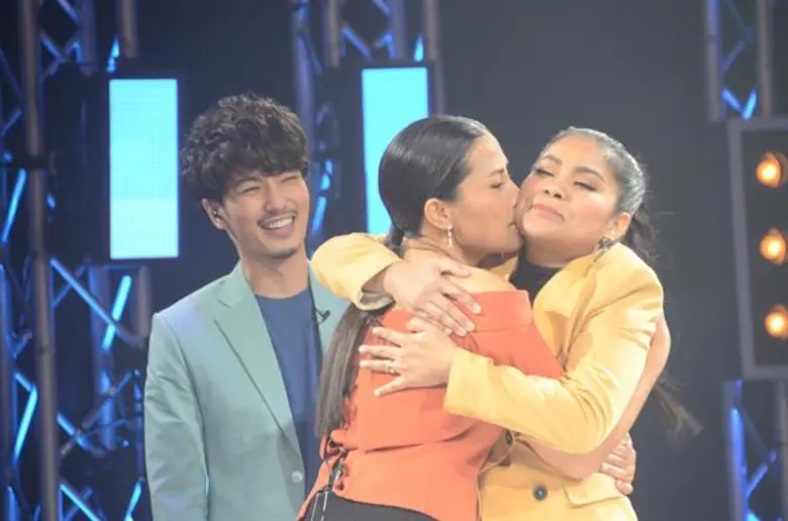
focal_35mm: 300
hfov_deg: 6.9
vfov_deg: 4.6
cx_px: 394
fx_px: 6551
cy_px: 260
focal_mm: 200
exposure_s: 1/80
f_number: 5.6
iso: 1600
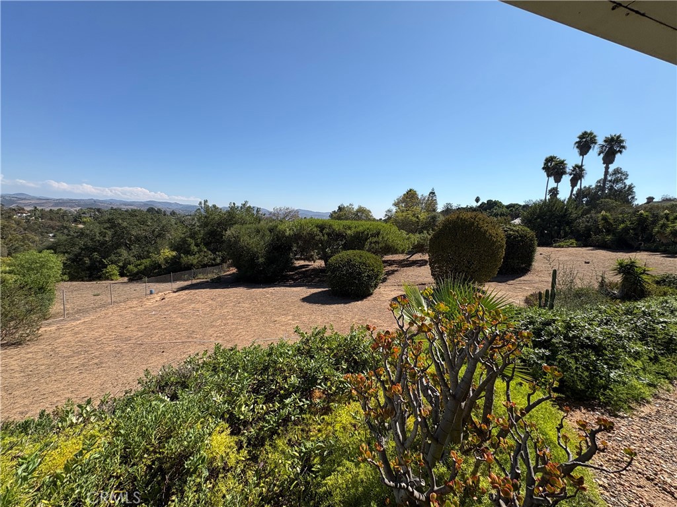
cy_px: 254
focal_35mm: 14
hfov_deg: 102.1
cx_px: 338
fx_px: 274
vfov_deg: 85.7
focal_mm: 2.22
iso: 50
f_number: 2.2
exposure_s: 1/1927
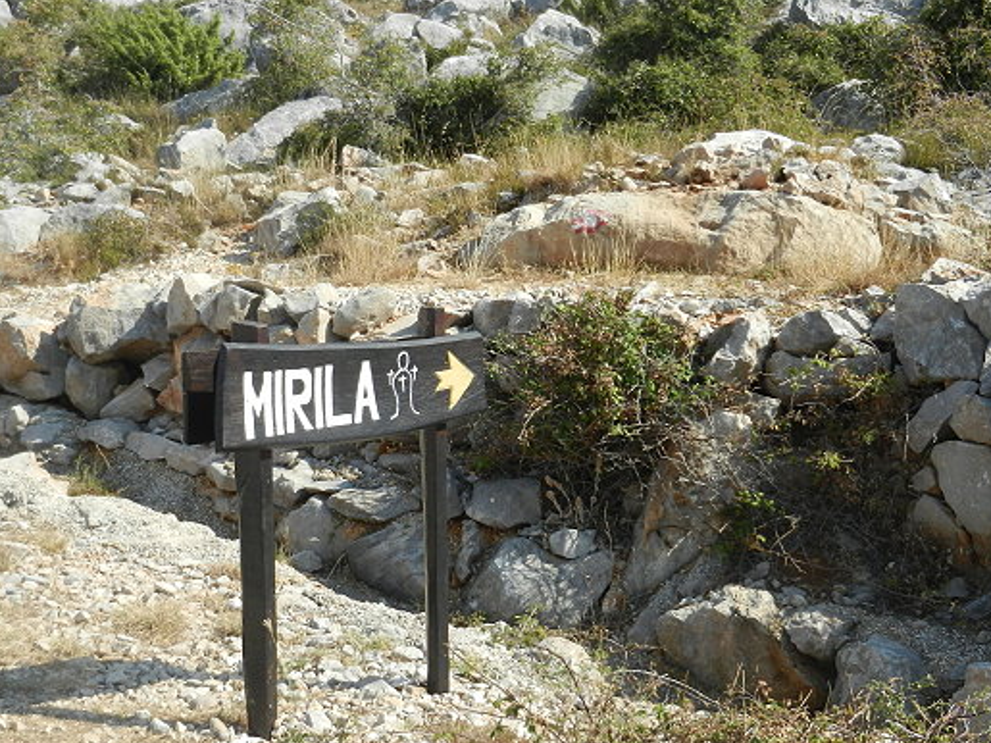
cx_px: 496
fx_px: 2004
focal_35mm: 70
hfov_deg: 27.8
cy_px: 377
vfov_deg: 21.0
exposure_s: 1/800
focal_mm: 9.4
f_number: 4.4
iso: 160
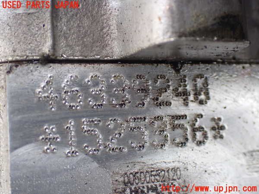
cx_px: 130
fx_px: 404
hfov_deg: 35.5
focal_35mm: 54
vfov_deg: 27.0
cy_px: 97
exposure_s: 1/50
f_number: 3.3
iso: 800
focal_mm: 9.65
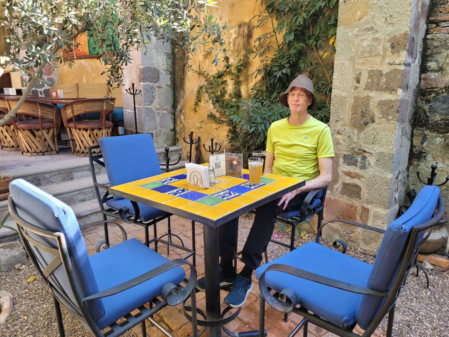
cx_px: 224
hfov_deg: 67.3
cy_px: 168
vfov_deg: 53.1
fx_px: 337
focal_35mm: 26
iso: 100
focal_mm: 5.4
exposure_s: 1/120
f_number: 1.8
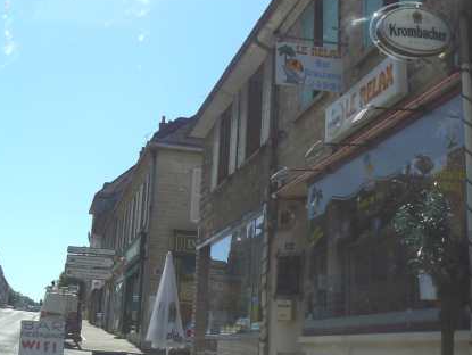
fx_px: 710
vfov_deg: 28.0
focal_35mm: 52
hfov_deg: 36.5
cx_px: 164
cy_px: 148
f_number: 7.1
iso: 80
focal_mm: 6
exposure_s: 1/400
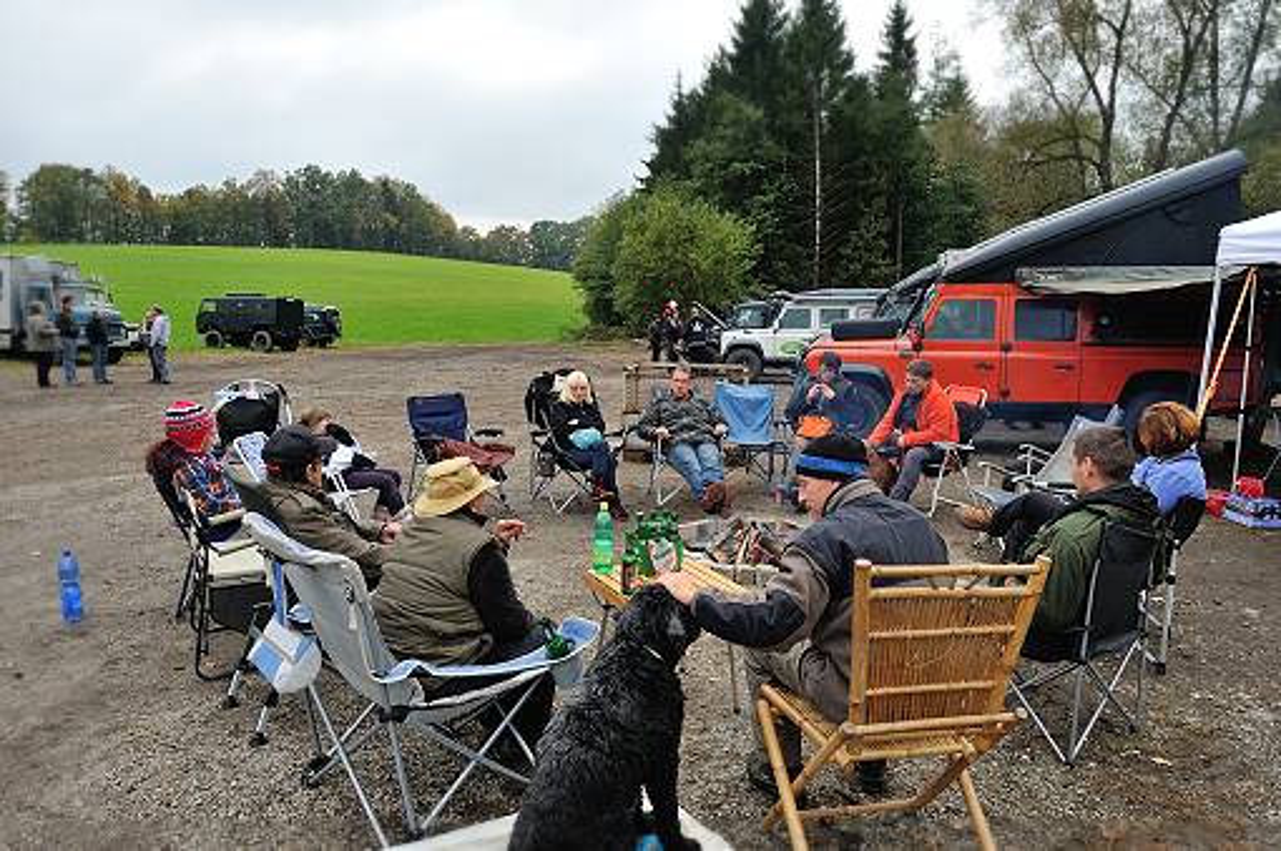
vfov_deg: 53.0
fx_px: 853
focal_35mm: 24
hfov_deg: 73.8
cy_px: 426
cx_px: 640
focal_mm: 24
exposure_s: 1/160
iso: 800
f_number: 11
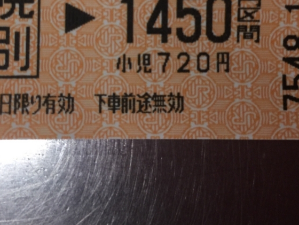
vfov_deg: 26.6
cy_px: 22
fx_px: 458
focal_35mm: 53
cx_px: 121
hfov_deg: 36.0
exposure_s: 1/30
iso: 50
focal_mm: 4.15
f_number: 2.2
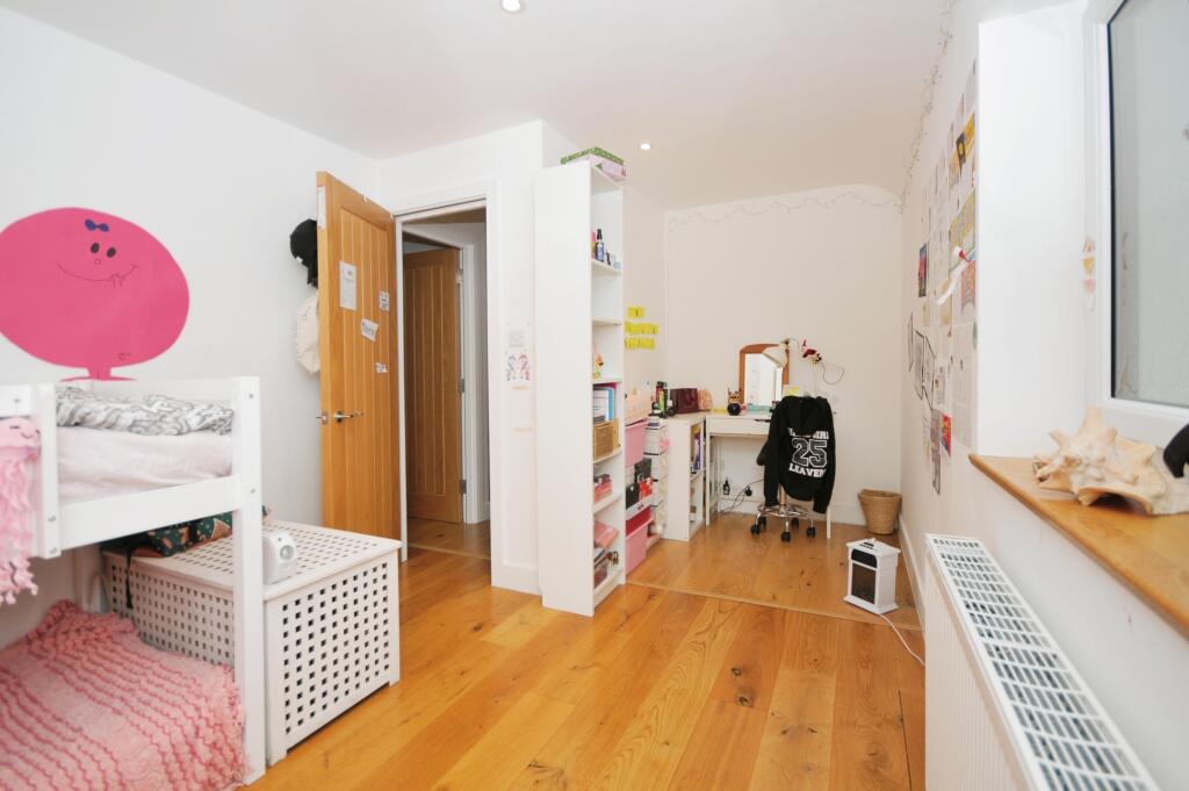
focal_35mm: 15
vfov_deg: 77.2
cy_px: 396
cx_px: 594
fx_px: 495
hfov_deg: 100.4
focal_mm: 10
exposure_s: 1/60
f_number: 5
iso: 200
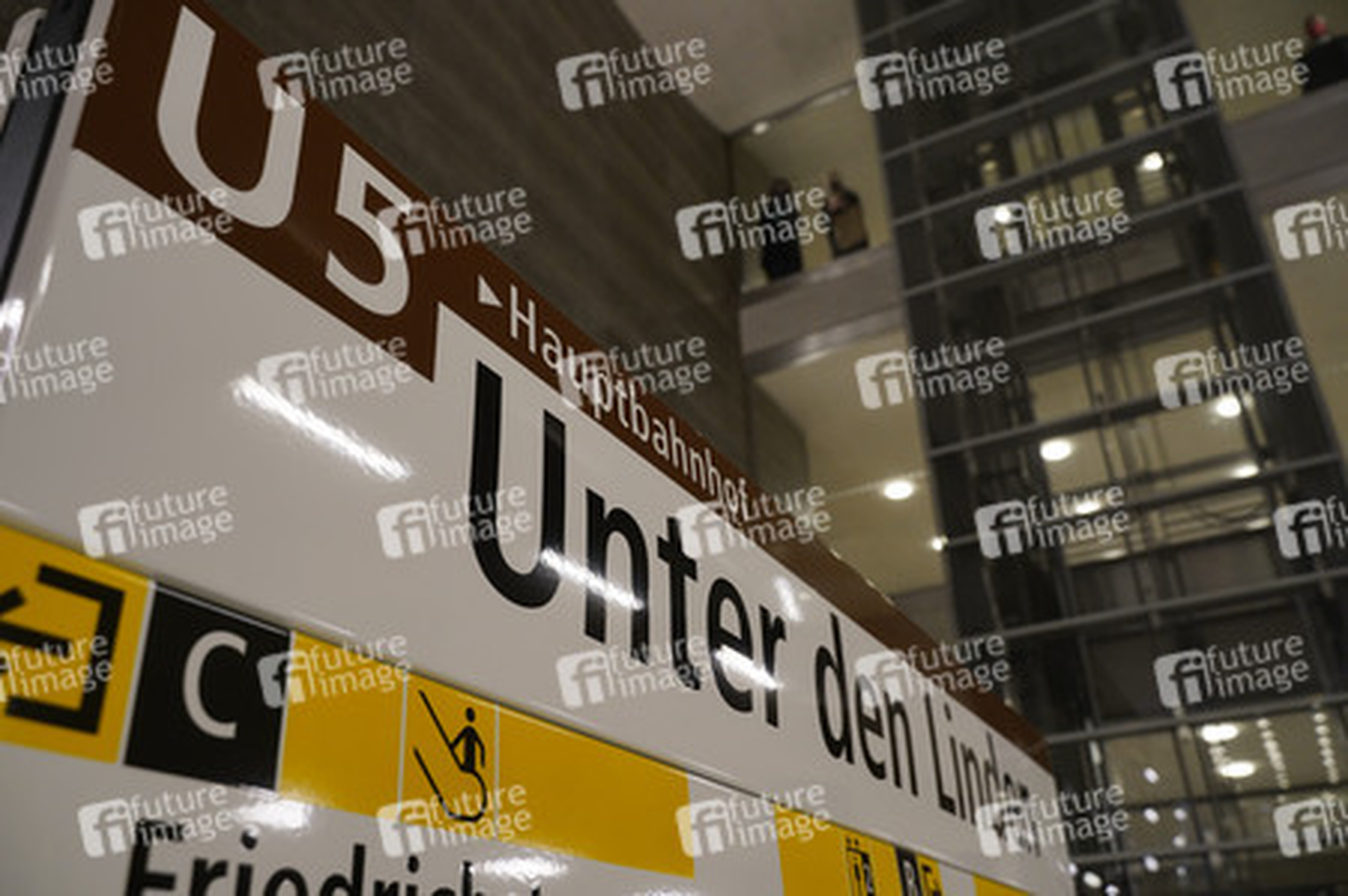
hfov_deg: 62.0
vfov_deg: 43.5
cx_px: 674
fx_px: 1122
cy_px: 448
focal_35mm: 30
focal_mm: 30
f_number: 4.5
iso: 1600
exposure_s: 1/200
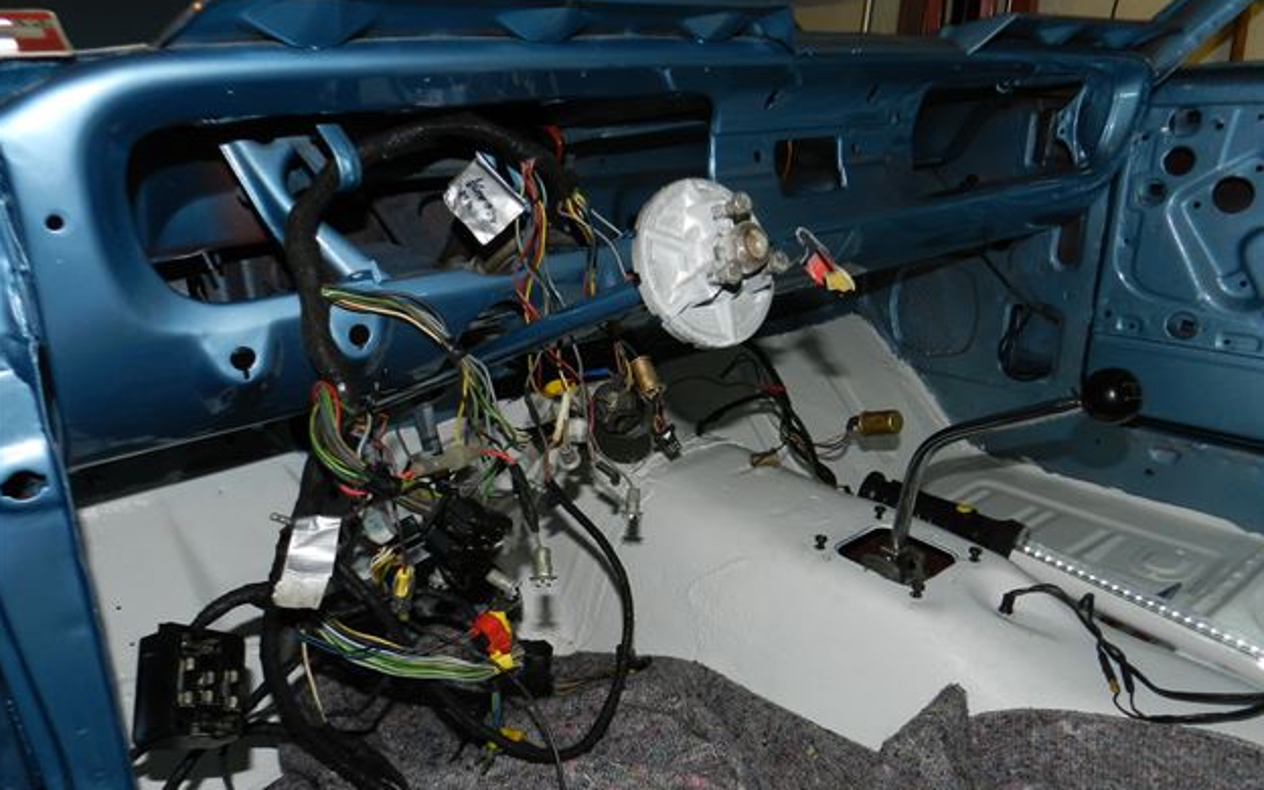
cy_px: 433
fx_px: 861
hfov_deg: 72.5
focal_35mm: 25
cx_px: 640
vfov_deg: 49.2
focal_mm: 4
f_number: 3.4
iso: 200
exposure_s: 1/30
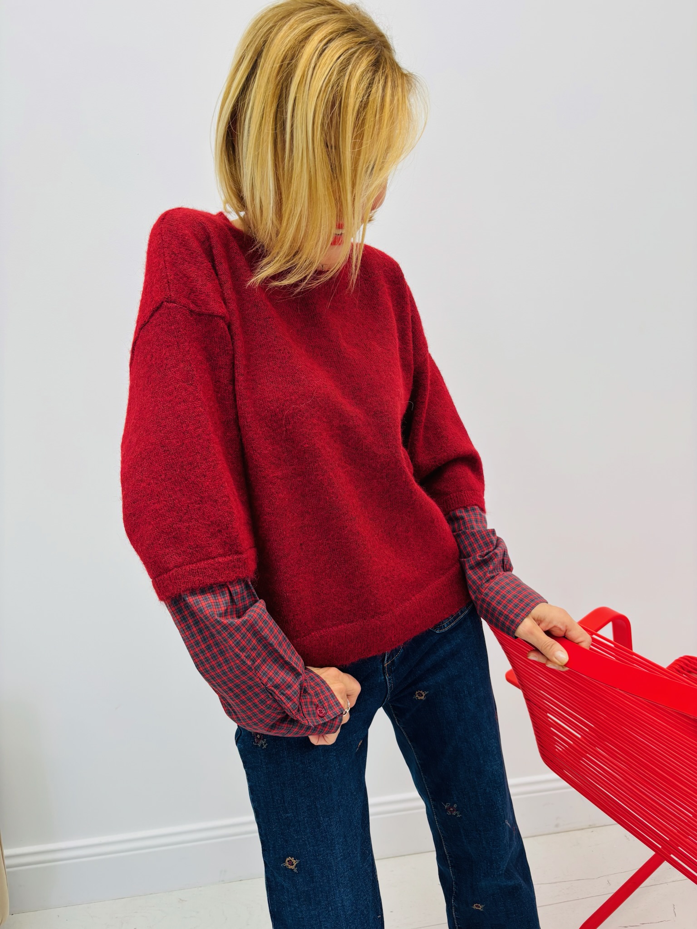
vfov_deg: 67.3
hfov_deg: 53.1
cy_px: 464
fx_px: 698
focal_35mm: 26
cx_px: 348
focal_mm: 5.96
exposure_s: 1/135
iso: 32
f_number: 1.6
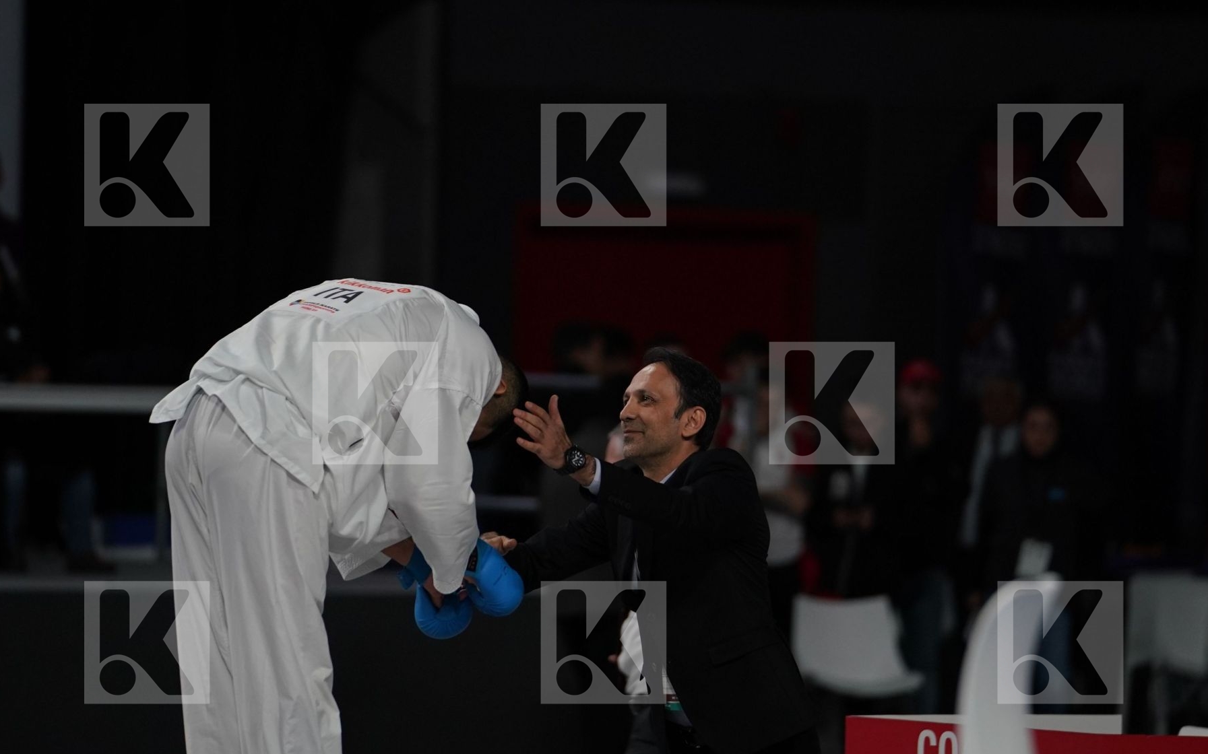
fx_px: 10105
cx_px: 604
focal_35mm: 307
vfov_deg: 4.3
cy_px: 403
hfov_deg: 6.8
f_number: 2.8
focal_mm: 200
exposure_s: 1/1000
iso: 1000
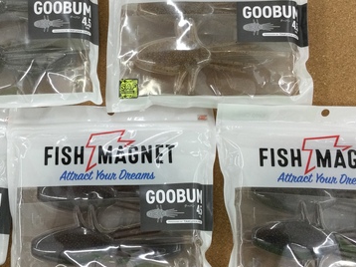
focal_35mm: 52
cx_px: 135
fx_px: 534
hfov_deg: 36.6
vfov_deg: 28.0
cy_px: 144
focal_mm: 3.3
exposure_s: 1/30
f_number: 2.4
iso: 32
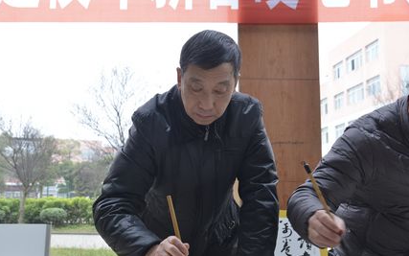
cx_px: 175
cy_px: 159
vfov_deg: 34.3
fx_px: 412
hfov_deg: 52.6
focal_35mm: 37
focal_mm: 31
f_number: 6.3
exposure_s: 1/100
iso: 500
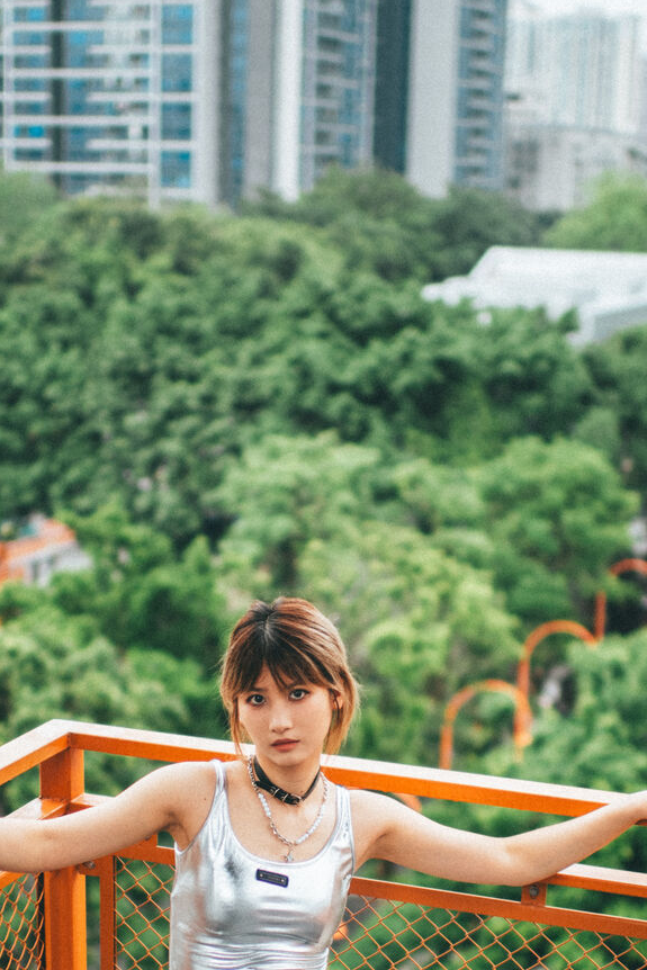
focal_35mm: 73
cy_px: 730
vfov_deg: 27.3
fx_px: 1967
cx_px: 296
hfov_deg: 18.7
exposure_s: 1/1000
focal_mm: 35
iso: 100
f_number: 1.4
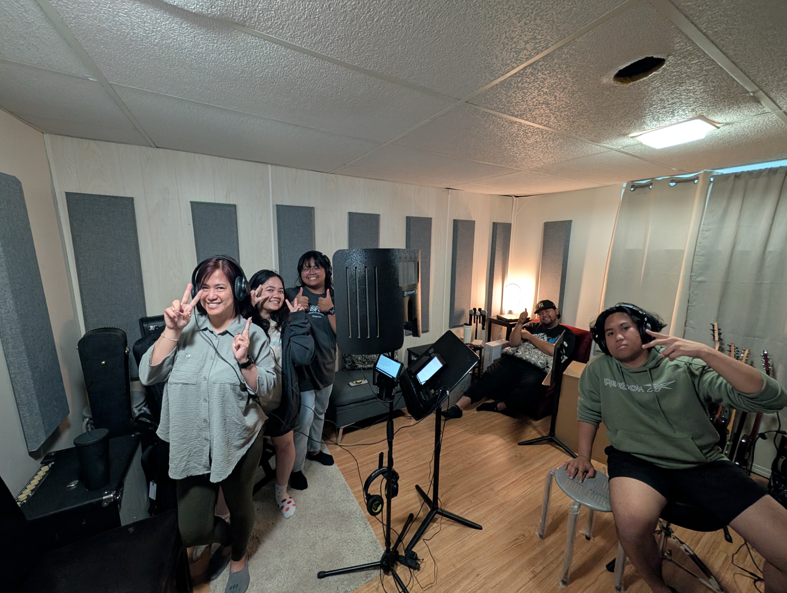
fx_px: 273
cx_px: 394
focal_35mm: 12
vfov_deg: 94.6
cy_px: 296
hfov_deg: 110.5
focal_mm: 2.02
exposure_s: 1/23.8
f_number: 1.7
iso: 460
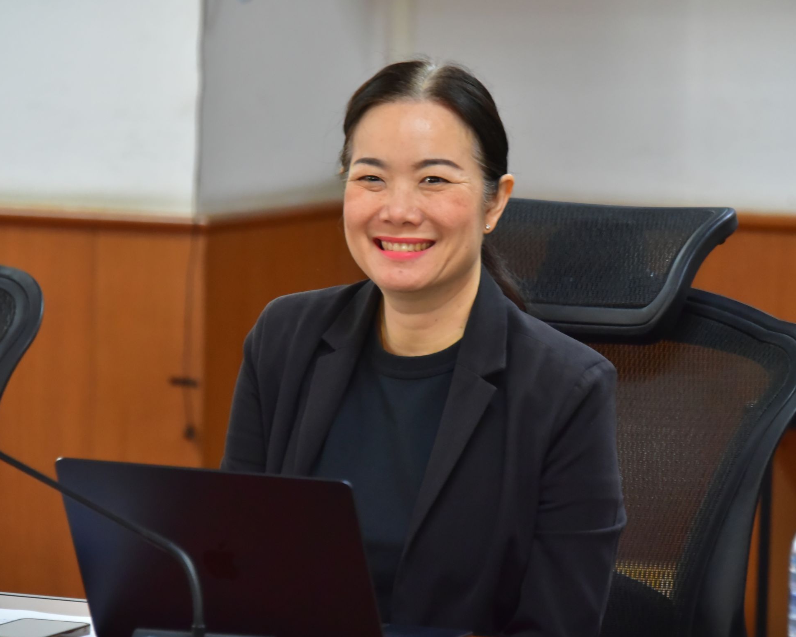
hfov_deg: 8.0
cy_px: 342
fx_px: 5725
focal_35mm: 243
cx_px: 434
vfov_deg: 6.4
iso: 6400
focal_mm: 200
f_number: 6.3
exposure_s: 1/160
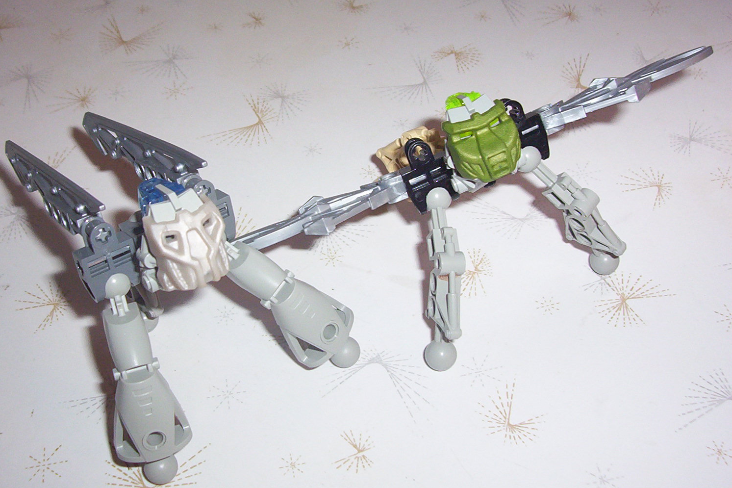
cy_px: 215
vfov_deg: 27.5
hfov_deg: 40.3
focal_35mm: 49
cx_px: 345
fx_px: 996
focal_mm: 5.77
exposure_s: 1/60
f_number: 2.73
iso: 140
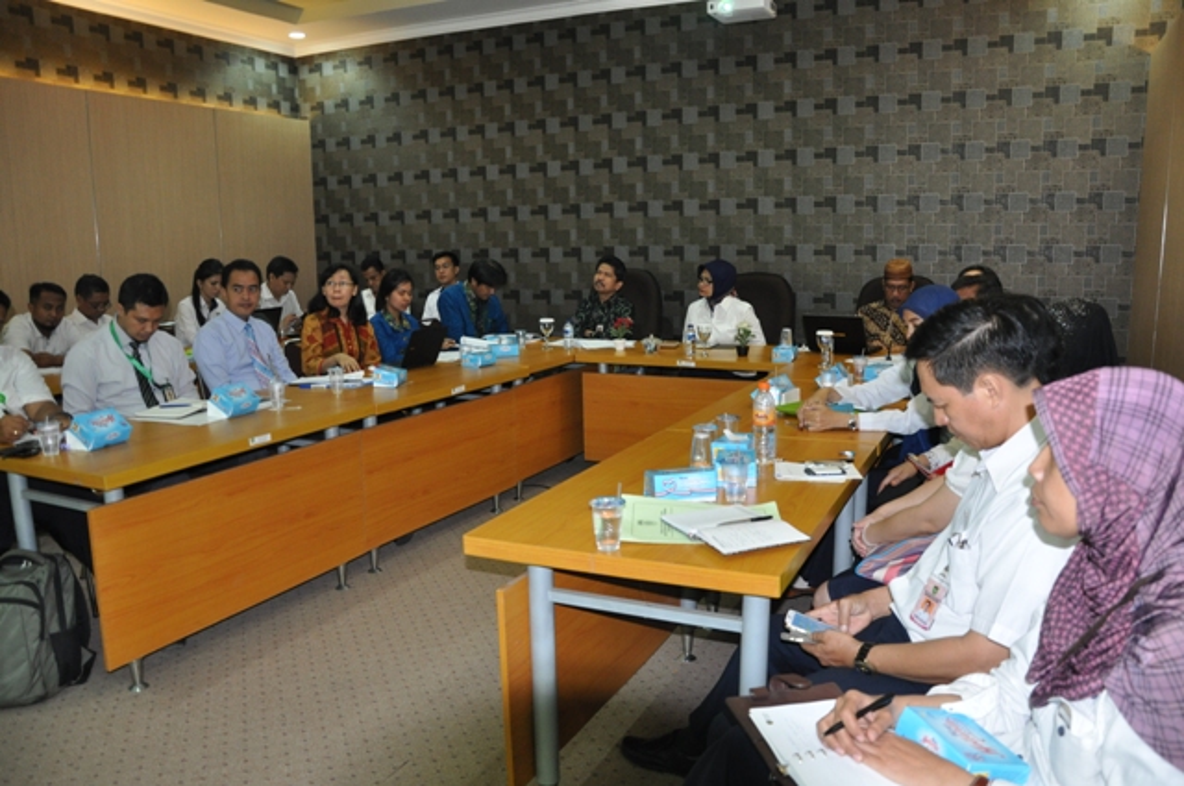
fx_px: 887
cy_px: 393
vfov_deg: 47.8
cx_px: 592
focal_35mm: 27
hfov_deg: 67.4
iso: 800
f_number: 3.5
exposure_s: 1/60
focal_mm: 18
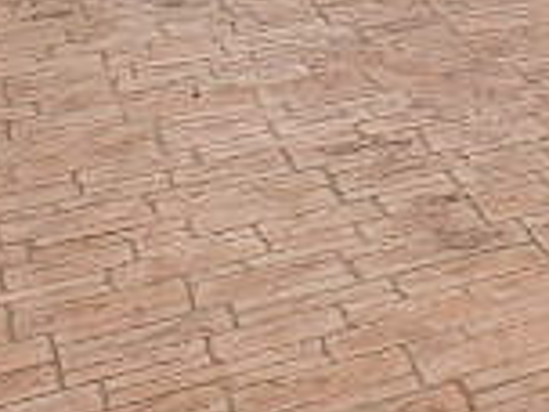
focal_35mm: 101
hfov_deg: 15.7
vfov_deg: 13.4
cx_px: 1076
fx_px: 1602
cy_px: -296
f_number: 7.9
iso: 400
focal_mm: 4.2
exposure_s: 1/200
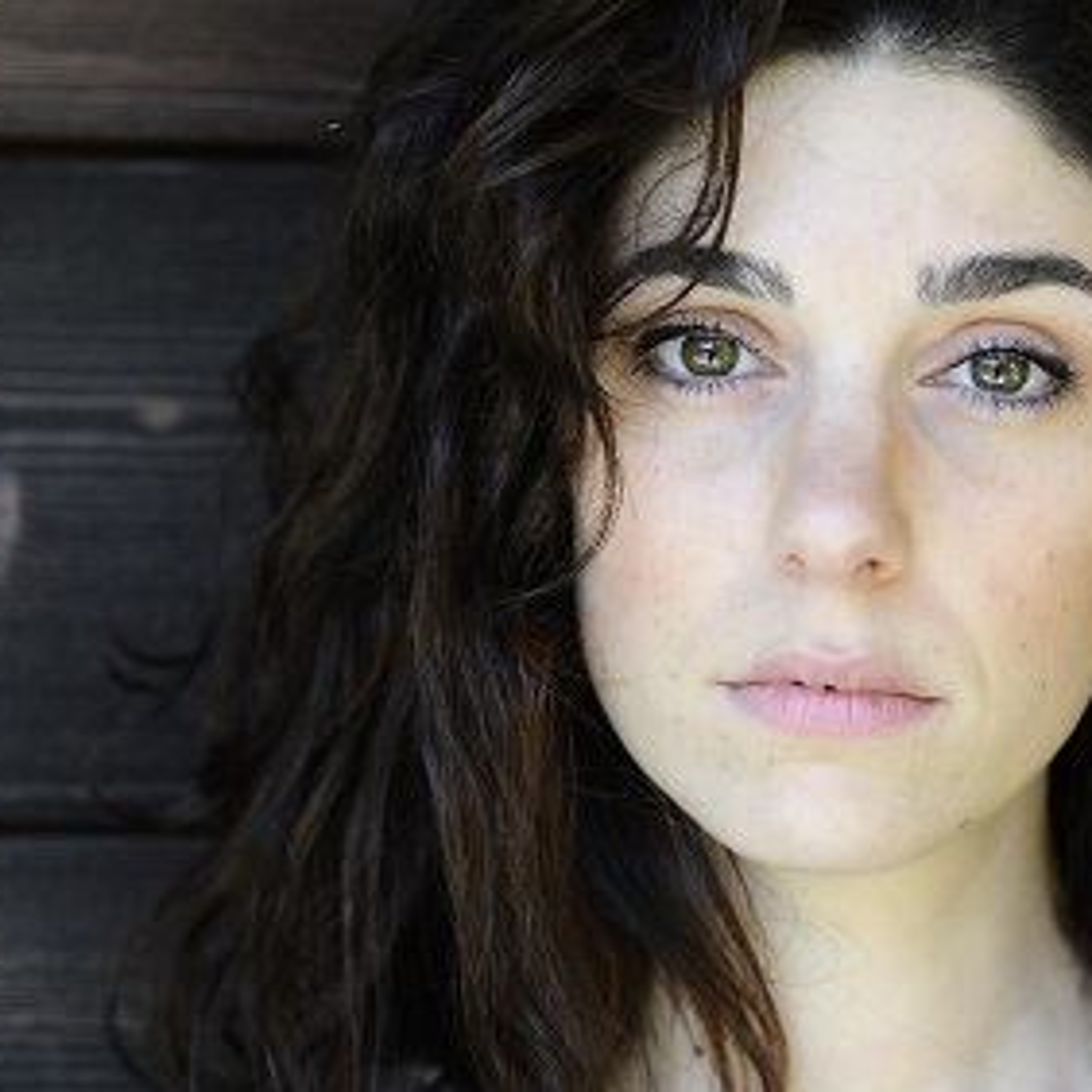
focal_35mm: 165
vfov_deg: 10.6
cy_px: 544
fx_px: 5876
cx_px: 649
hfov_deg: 10.6
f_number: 1.8
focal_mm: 85
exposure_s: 1/250
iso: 320
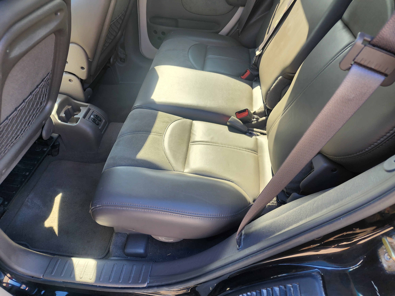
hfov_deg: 73.9
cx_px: 198
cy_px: 148
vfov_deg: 58.9
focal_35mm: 23
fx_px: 262
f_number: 1.8
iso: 64
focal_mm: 6.4
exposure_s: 1/180
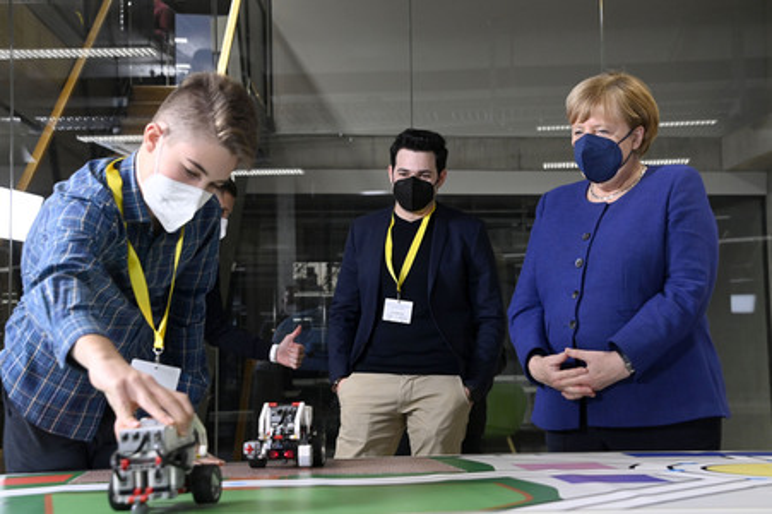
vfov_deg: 24.2
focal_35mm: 56
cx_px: 386
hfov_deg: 35.7
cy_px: 257
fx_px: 1200
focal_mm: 56
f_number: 6.3
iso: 4000
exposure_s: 1/400
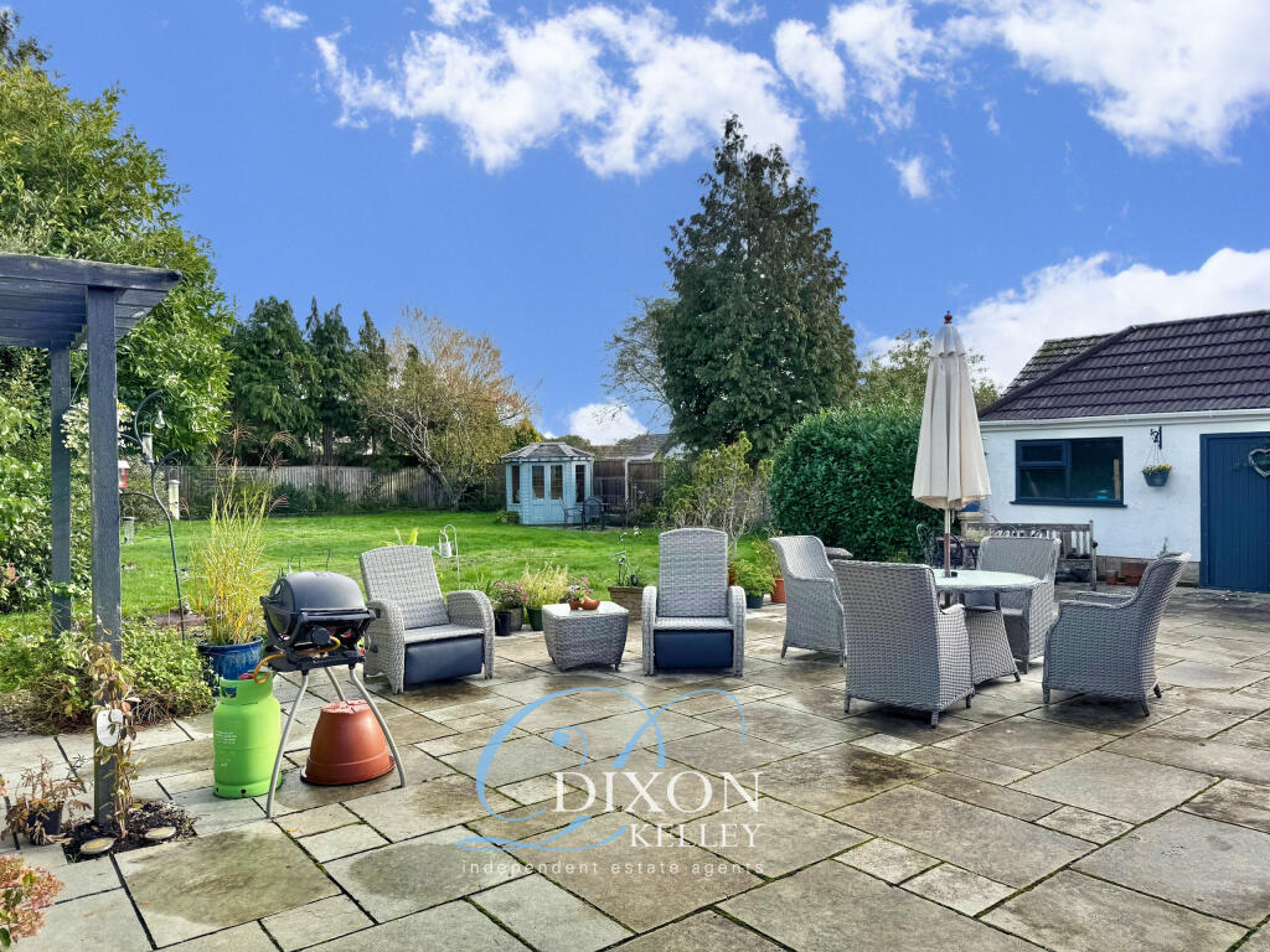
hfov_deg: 71.6
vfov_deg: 56.8
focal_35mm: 24
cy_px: 476
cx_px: 635
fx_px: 881
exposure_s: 1/2703
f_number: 1.78
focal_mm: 6.76
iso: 80
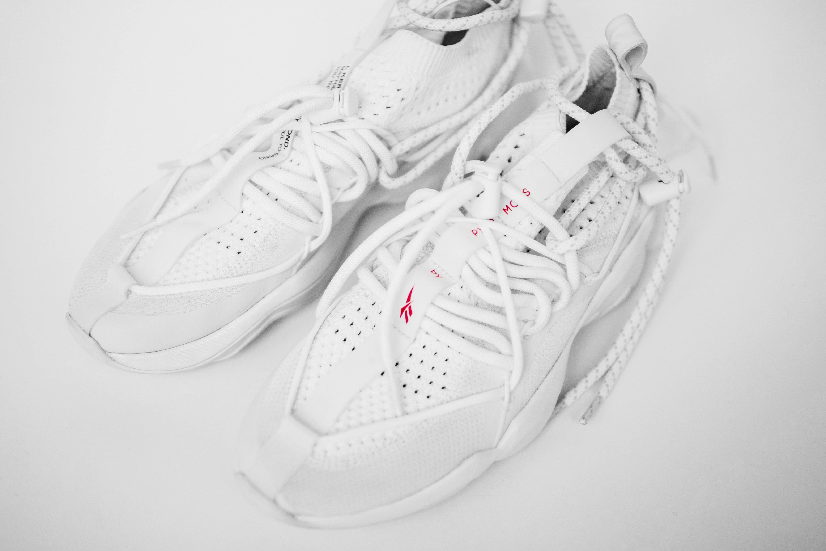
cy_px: 276
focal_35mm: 52
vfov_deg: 26.0
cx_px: 413
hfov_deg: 38.2
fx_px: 1193
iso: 500
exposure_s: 1/640
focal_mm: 35
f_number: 4.5
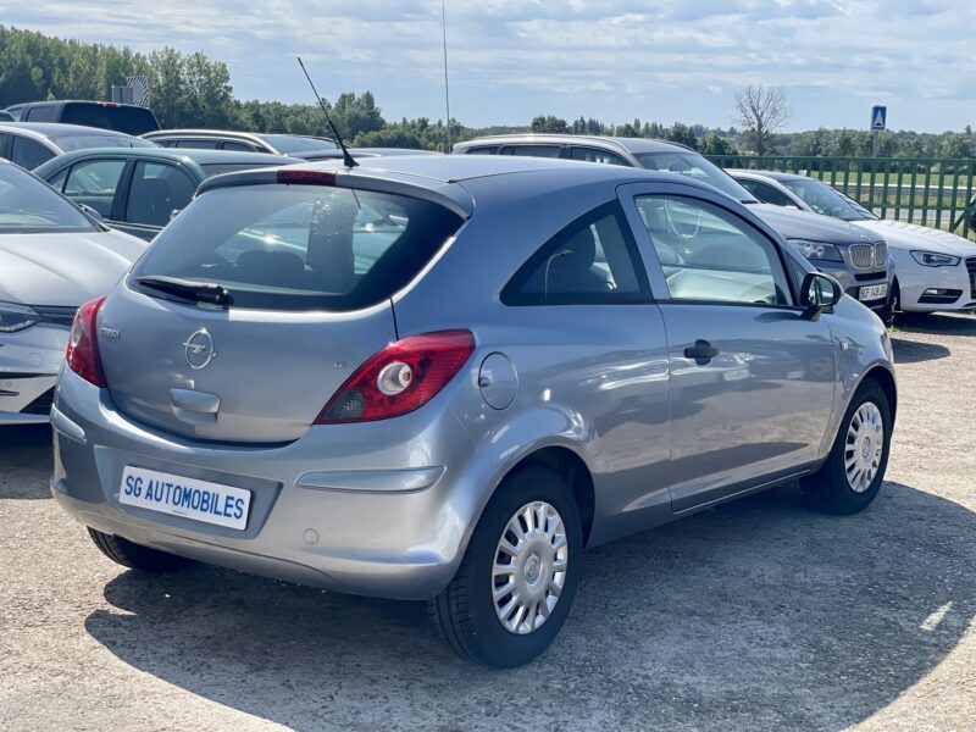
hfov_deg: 36.8
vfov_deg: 28.0
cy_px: 366
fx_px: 1466
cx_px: 488
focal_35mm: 52
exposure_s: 1/1332
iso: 32
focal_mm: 6
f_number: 2
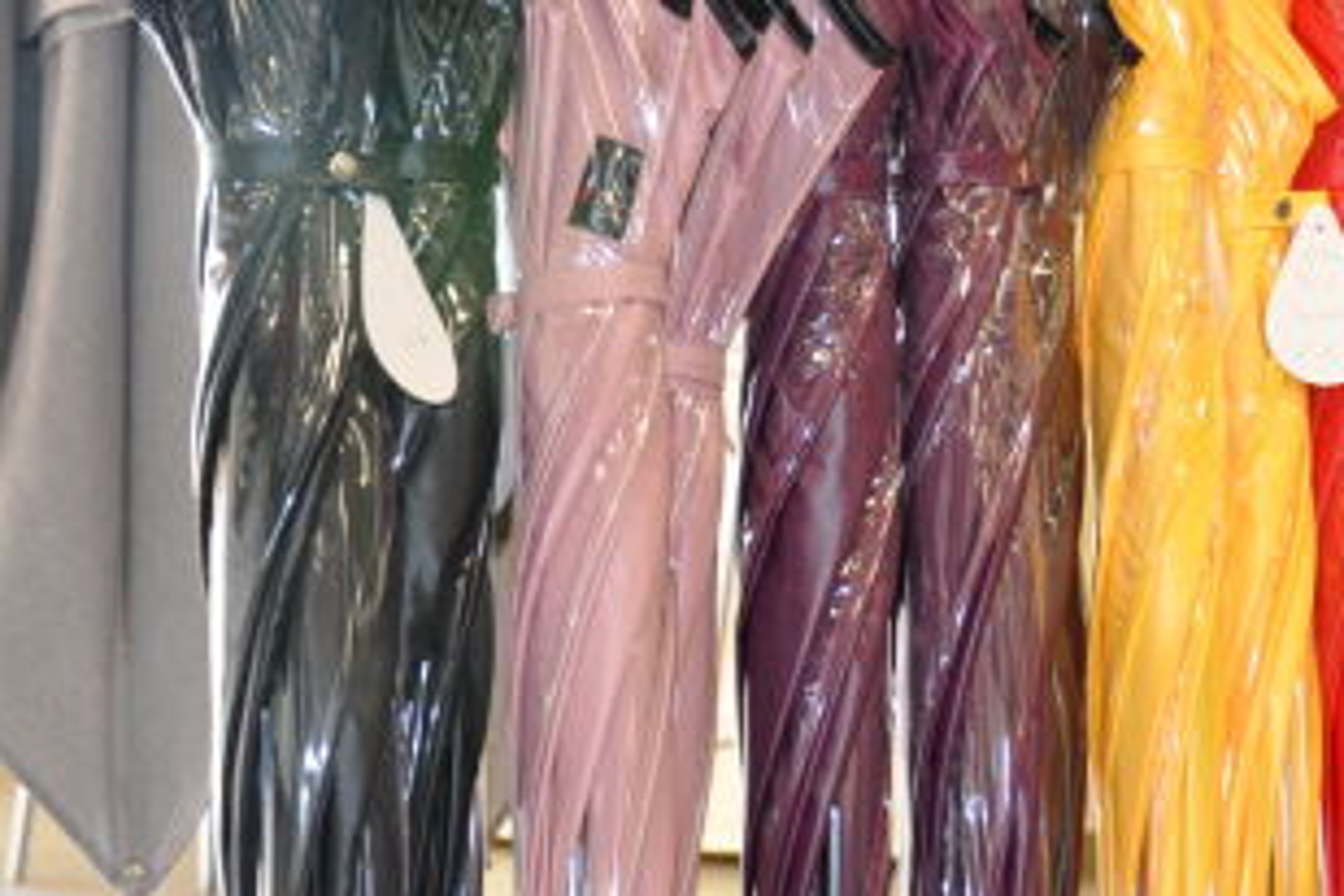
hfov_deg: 20.8
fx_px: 3546
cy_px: 420
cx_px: 1309
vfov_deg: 14.4
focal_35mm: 95
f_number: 4
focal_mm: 28
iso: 800
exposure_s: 1/60
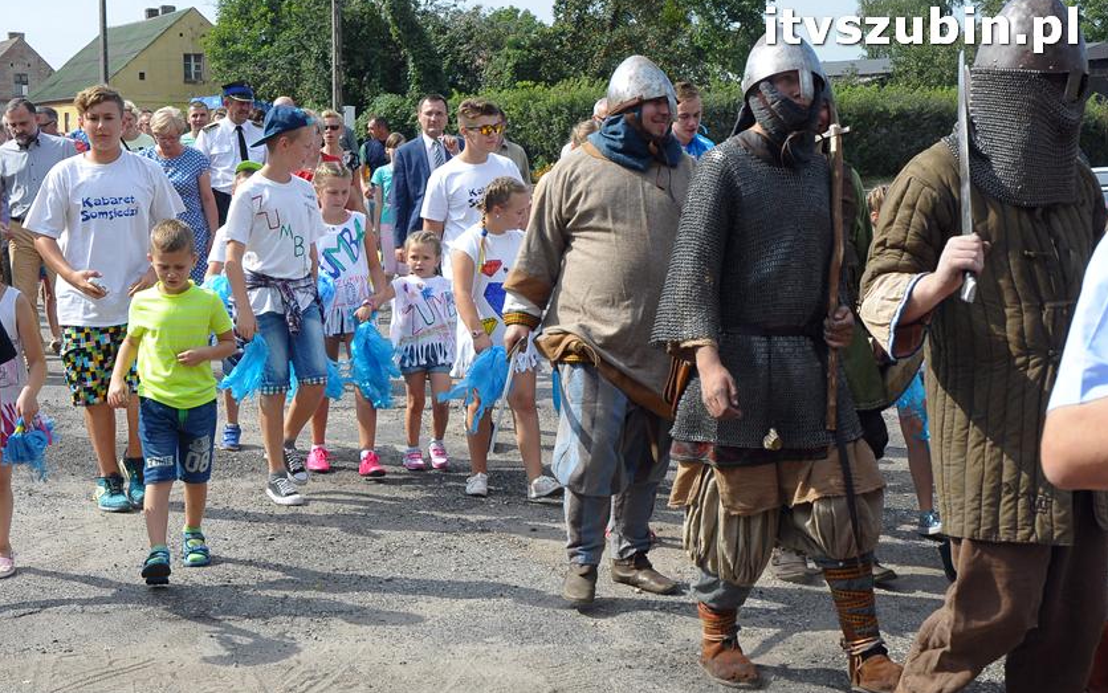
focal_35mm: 59
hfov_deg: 34.5
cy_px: 339
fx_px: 1782
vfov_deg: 22.0
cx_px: 562
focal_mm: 38
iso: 640
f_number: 11
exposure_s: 1/500
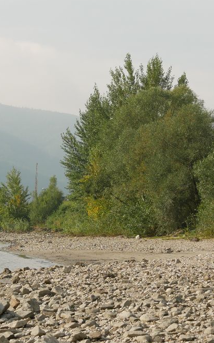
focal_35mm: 133
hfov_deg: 9.8
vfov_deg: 15.7
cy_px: 220
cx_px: 104
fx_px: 1242
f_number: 8
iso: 200
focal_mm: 26
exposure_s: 1/400
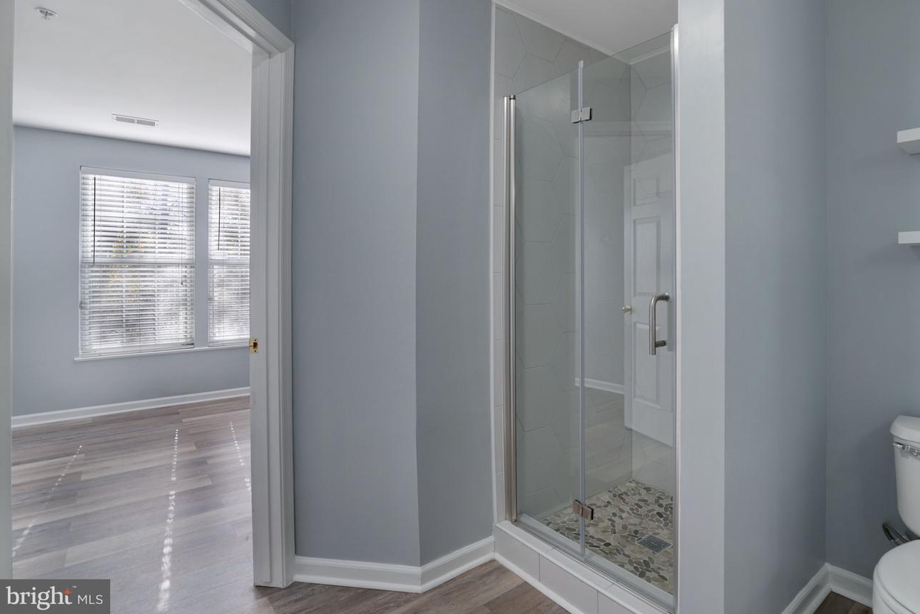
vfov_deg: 67.2
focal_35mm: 18
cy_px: 271
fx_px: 460
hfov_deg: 89.6
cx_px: 515
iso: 1250
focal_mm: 16
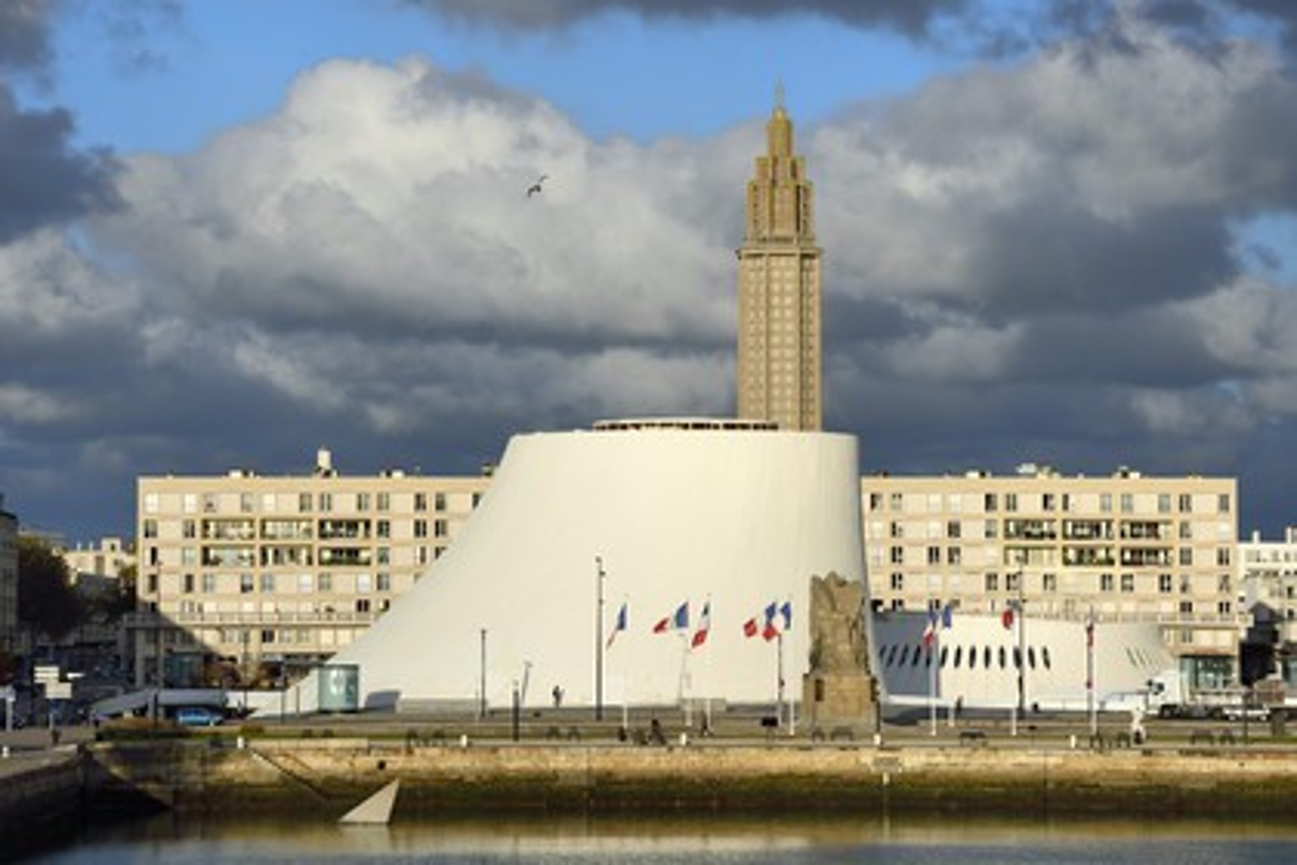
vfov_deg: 11.0
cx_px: 648
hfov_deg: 16.4
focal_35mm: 125
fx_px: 4503
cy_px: 432
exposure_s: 1/320
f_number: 13
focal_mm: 125
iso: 200
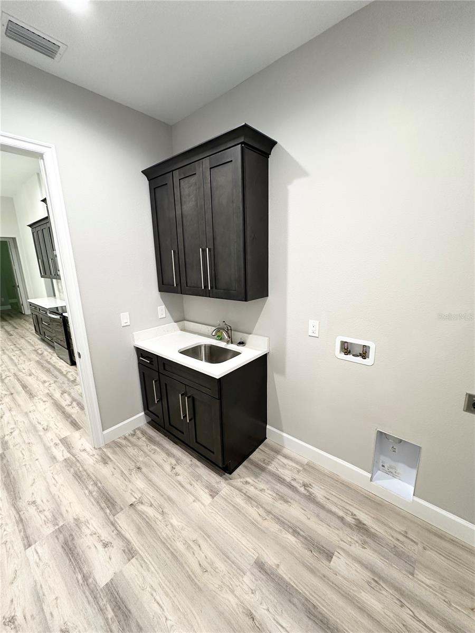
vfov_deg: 102.1
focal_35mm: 14
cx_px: 238
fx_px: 256
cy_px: 316
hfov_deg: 85.7
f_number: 2.2
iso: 200
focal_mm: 2.22
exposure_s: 1/60
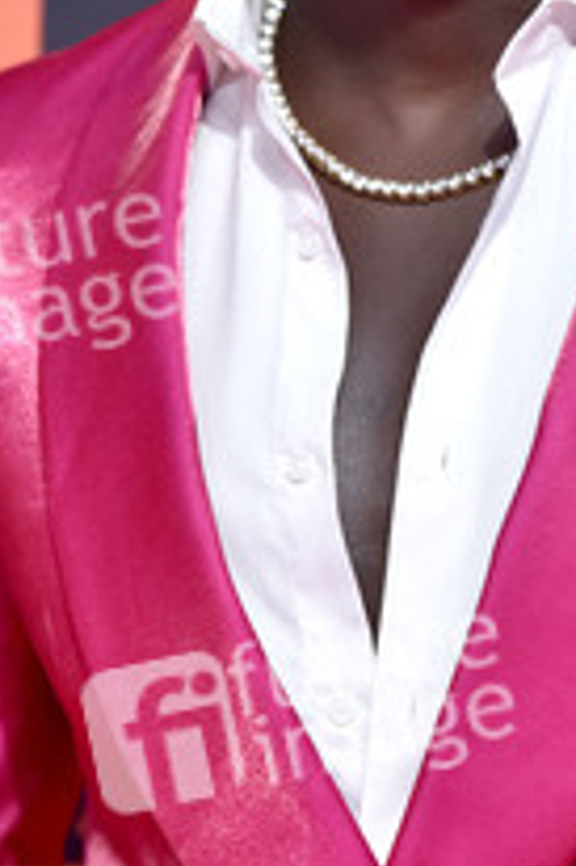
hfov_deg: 3.5
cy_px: 84
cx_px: 420
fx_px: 9351
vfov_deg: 5.3
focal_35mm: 389
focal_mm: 200
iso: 2000
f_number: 4
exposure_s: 1/250
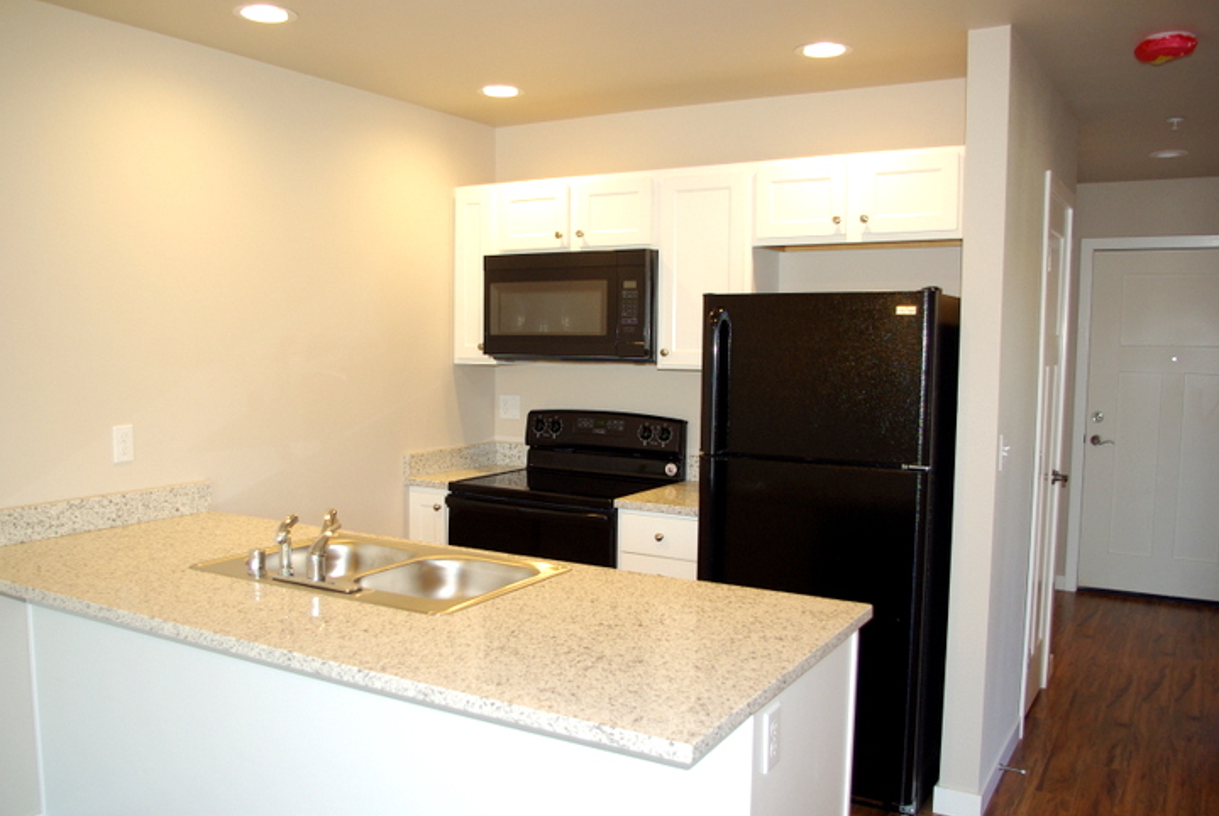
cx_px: 577
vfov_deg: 43.7
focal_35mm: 30
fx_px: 1017
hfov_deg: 61.8
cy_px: 432
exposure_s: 1/30
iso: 200
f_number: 3.5
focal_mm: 18
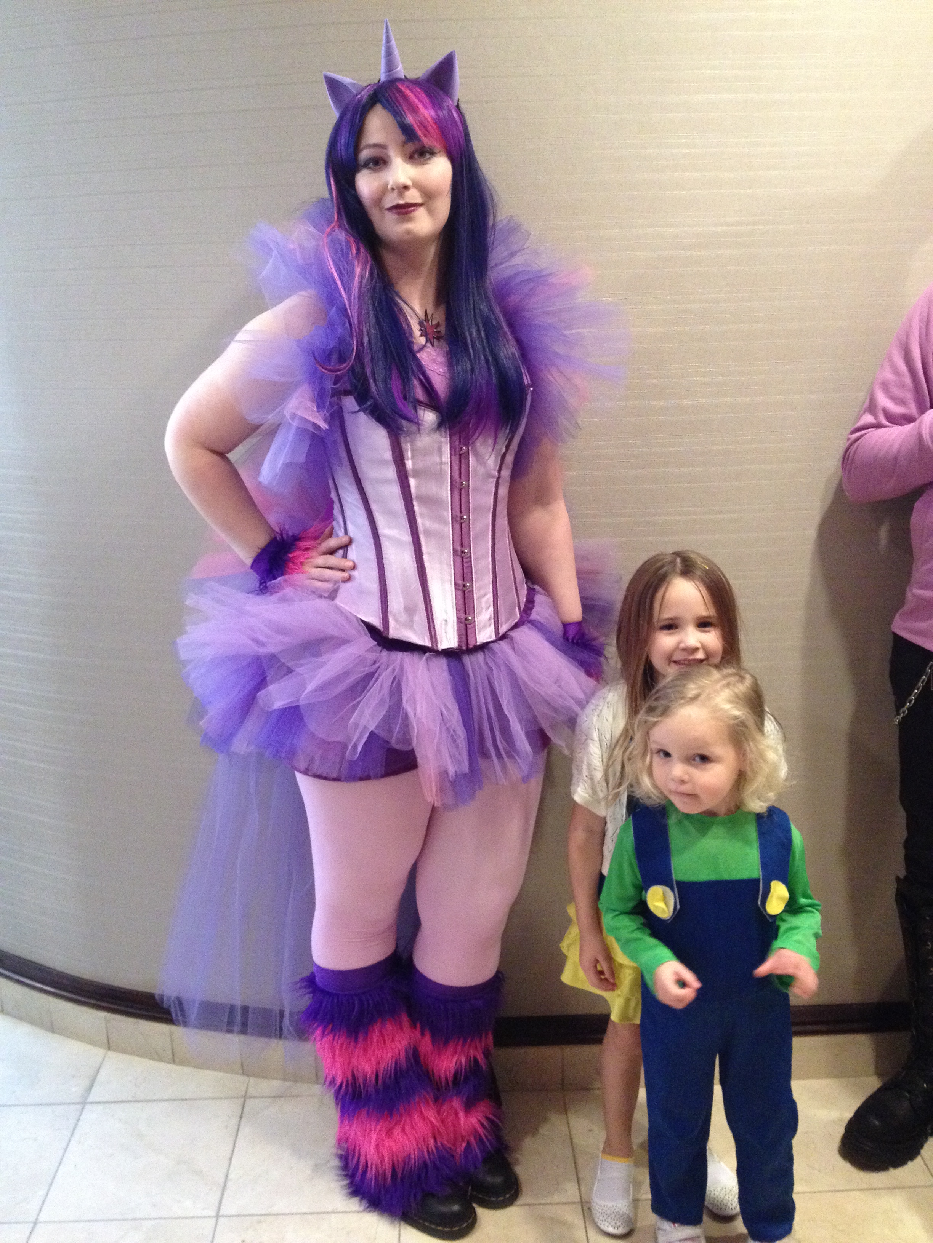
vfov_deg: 52.6
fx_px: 1258
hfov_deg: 40.7
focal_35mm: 35
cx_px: 466
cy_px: 622
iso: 400
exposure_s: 1/15
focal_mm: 4.28
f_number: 2.4
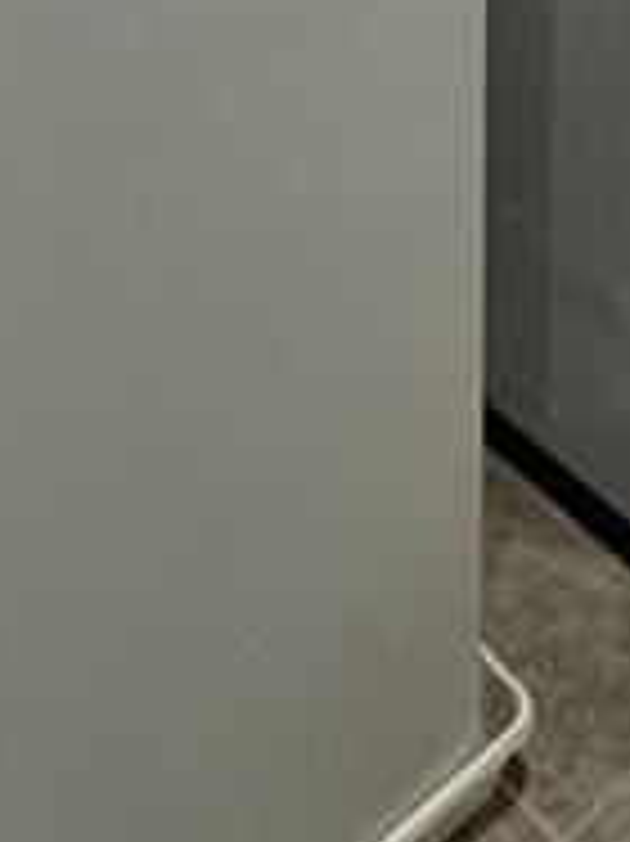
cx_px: 855
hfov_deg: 15.5
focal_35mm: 90
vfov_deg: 15.6
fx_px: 2186
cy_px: -995
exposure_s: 1/120
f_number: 2.2
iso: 200
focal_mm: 2.22
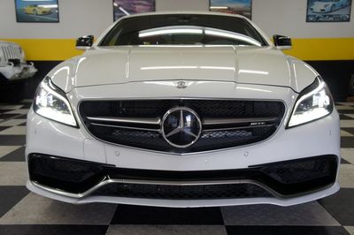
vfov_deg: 36.8
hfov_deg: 53.2
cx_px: 177
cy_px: 118
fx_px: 354
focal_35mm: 36
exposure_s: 1/50
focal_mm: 24
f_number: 4.5
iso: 200
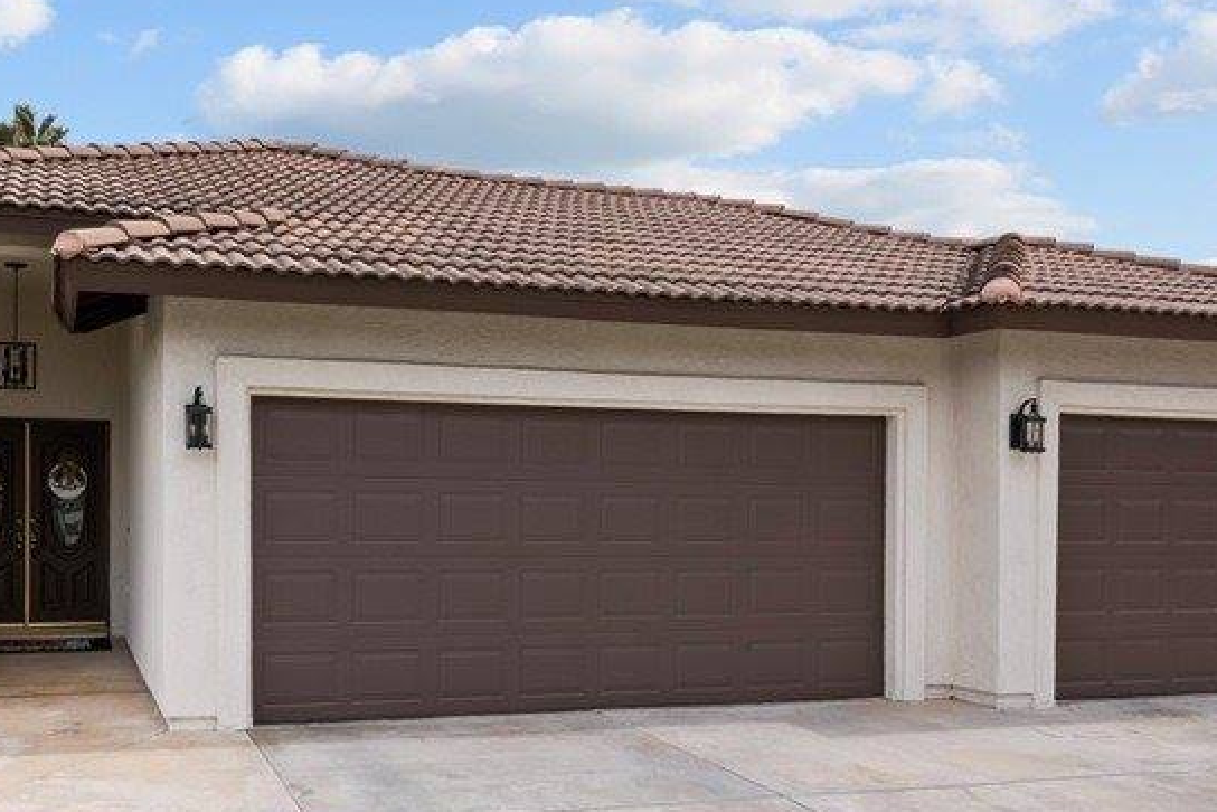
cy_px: 236
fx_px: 1082
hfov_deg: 57.4
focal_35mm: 32
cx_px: 400
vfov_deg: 40.3
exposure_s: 1/40
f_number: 22
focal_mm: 17
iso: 100
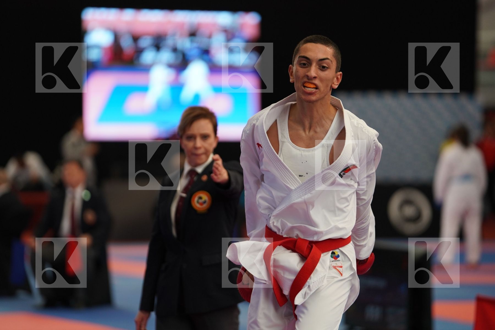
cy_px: 165
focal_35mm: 200
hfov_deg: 10.3
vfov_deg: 6.9
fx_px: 2750
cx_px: 248
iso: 1000
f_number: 2.8
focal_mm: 200
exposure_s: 1/800
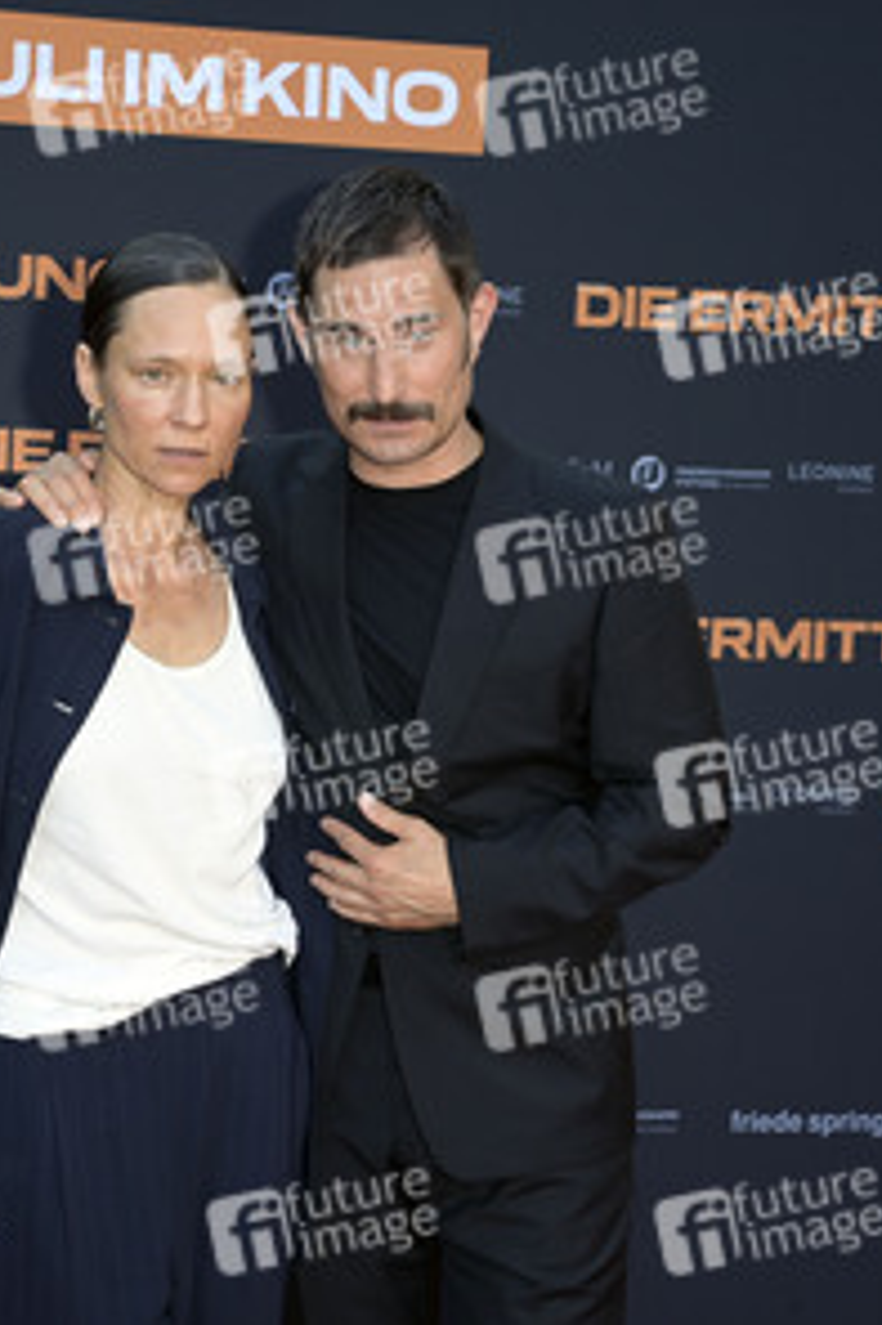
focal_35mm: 99
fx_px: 3642
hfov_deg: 13.8
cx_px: 204
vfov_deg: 20.6
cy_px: 662
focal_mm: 65
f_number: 8
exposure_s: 1/160
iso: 640
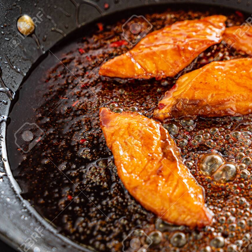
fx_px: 741
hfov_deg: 19.2
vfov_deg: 19.3
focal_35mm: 90
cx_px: 188
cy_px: 126
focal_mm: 70
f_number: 4
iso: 100
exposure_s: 1/100
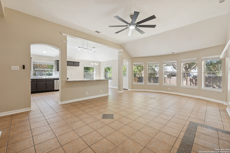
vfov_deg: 77.3
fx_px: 96
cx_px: 115
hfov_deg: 100.4
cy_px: 76
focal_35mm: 15
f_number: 8
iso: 400
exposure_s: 1/25
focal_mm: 10
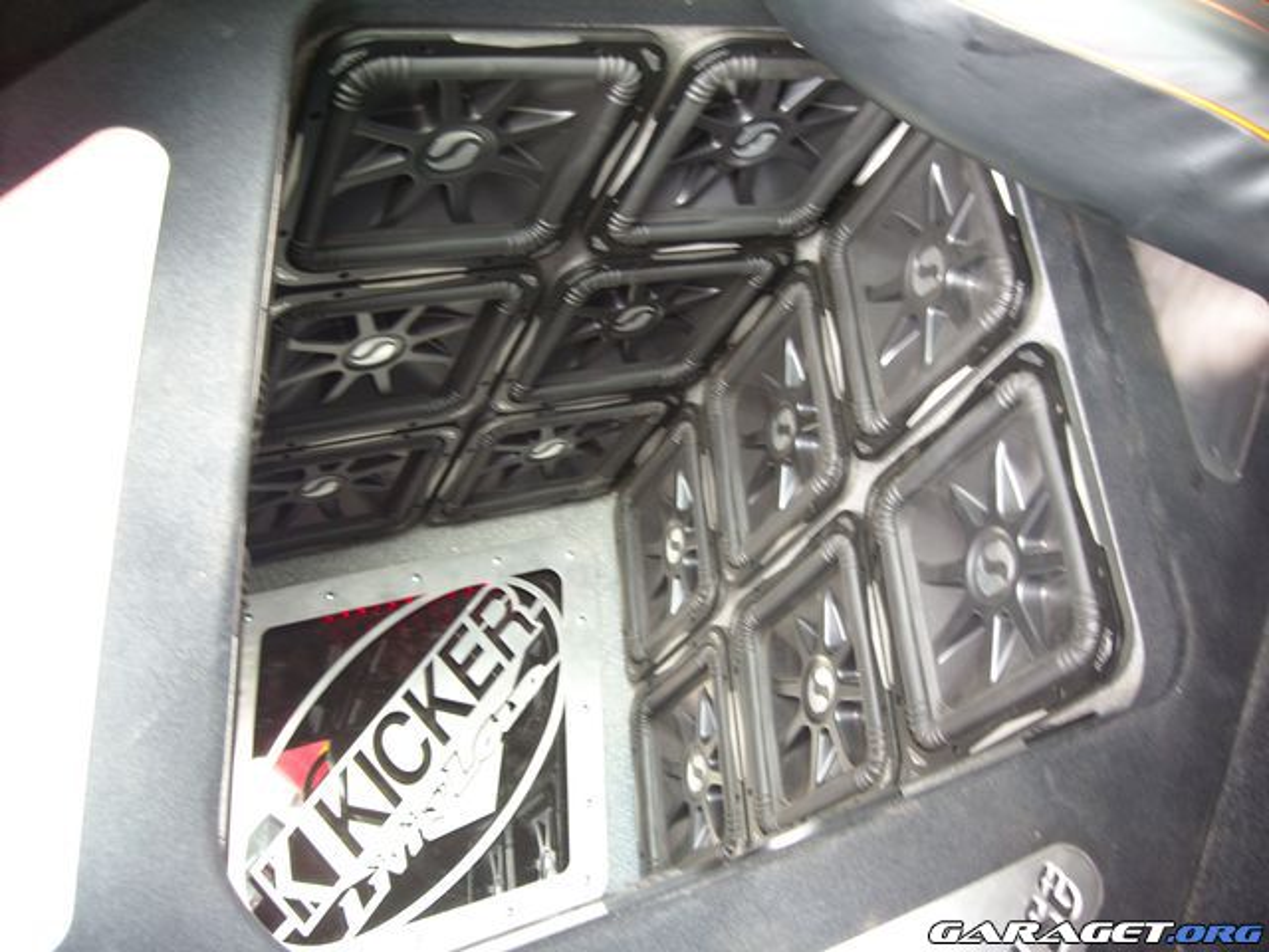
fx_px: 1283
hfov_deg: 52.6
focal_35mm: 35
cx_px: 634
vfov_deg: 40.7
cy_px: 476
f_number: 2.8
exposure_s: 1/2
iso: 64
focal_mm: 5.7
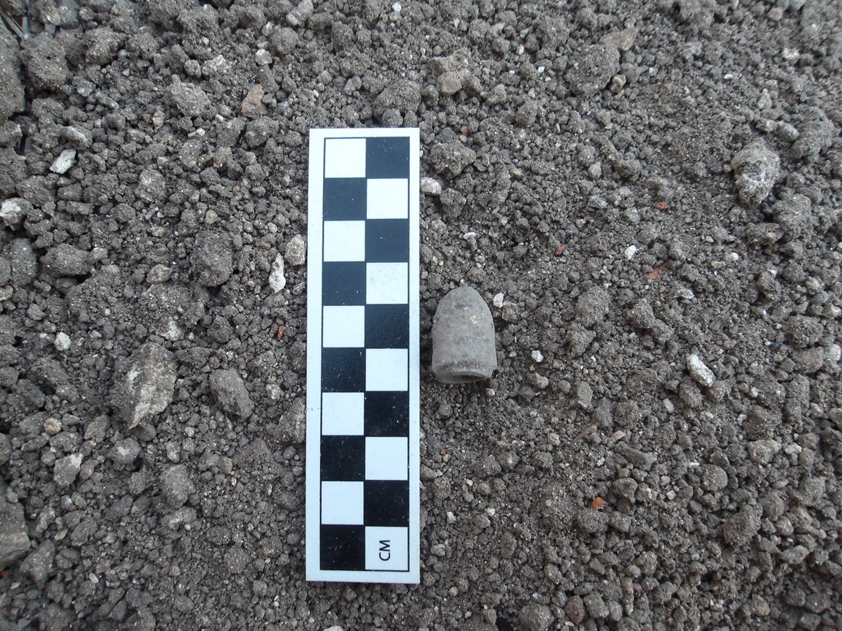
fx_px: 657
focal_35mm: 27
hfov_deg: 65.3
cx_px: 421
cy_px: 316
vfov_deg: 51.4
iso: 238
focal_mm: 4.9
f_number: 3
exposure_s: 1/60
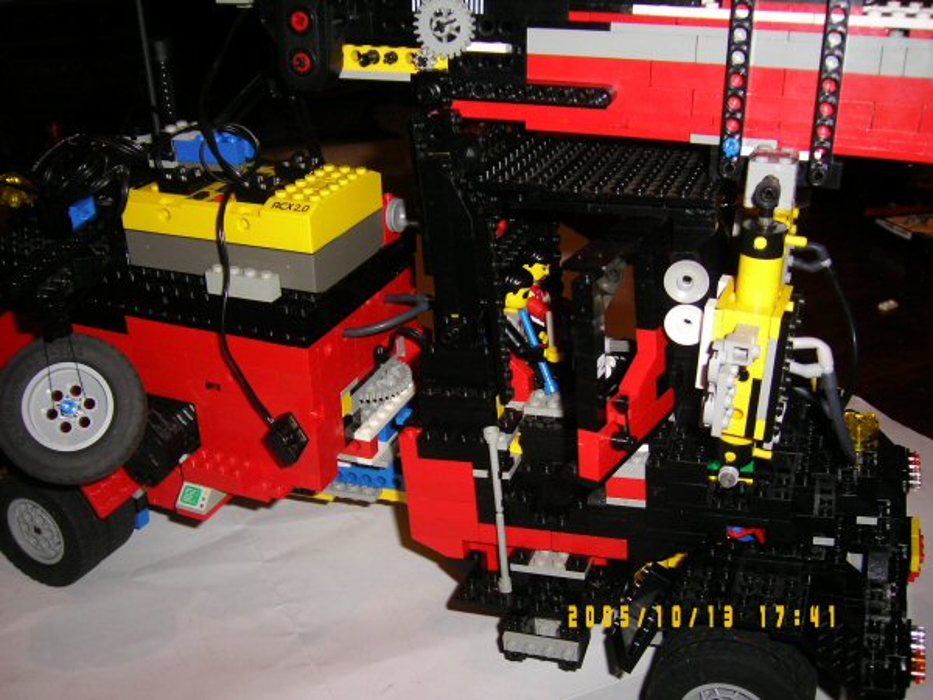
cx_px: 466
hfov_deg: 51.4
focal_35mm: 36
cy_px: 350
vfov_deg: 39.7
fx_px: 970
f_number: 2.8
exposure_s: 1/60
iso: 100
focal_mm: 60
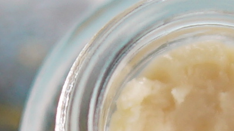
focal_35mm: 555
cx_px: 223
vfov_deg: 2.2
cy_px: 155
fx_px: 3442
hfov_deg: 3.9
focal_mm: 50
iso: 320
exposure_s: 1/320
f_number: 2
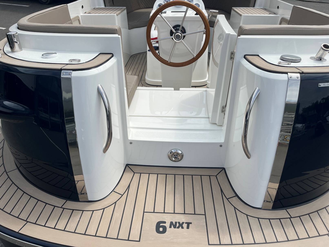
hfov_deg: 67.3
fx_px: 247
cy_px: 124
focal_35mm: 26
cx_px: 164
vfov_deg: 53.1
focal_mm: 5.1
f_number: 1.6
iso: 50
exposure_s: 1/5076
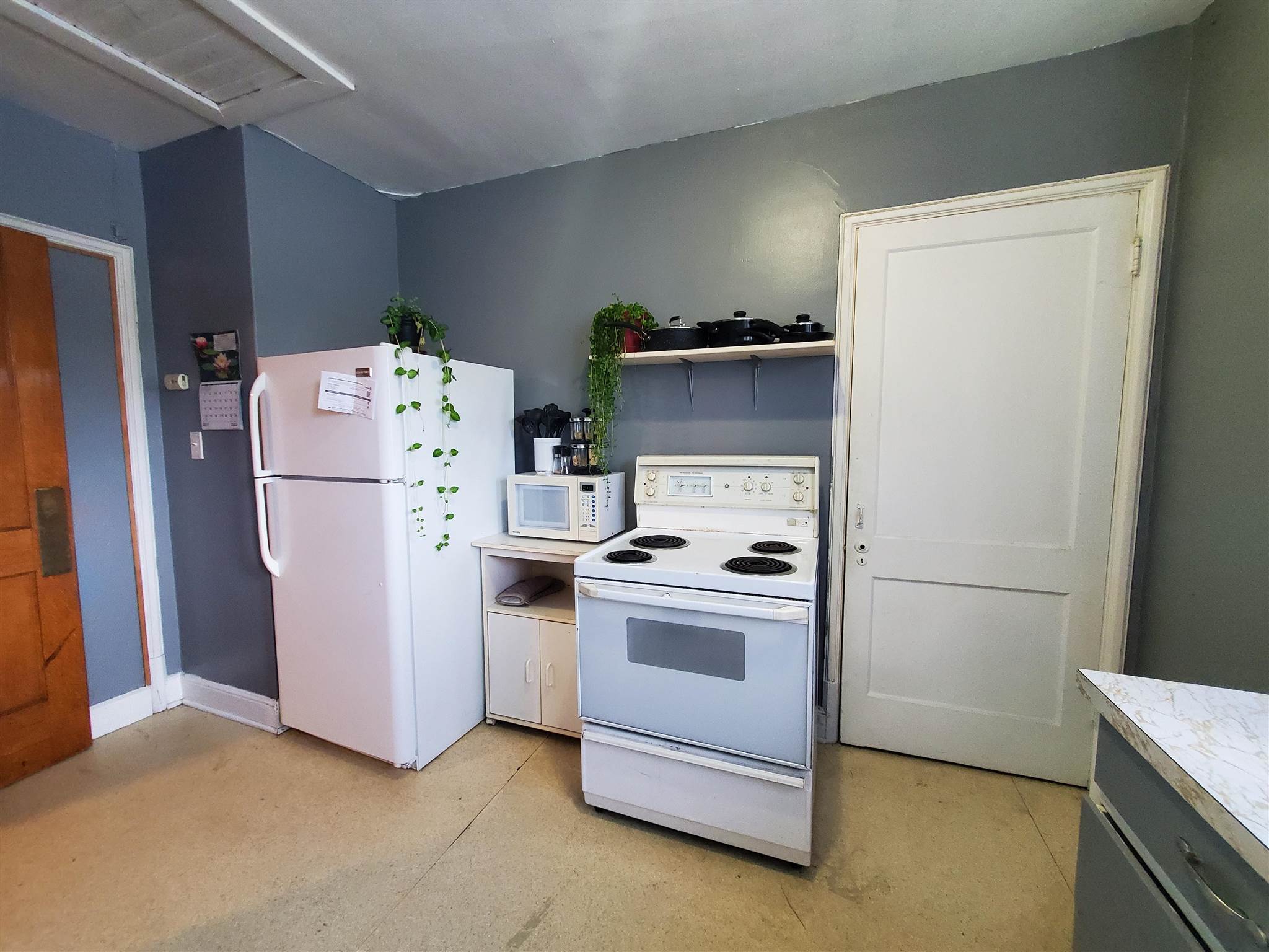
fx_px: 477
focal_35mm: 13
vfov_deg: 89.9
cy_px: 476
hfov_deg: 106.2
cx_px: 634
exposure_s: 1/30
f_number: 2.2
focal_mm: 1.8
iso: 800
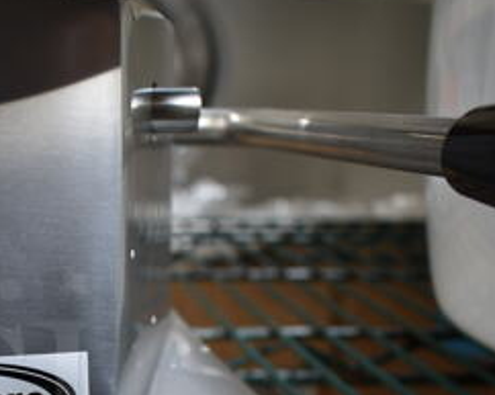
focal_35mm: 64
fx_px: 936
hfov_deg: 27.1
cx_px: -53
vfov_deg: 23.1
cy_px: 372
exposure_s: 1/30
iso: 110
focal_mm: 18
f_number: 3.5
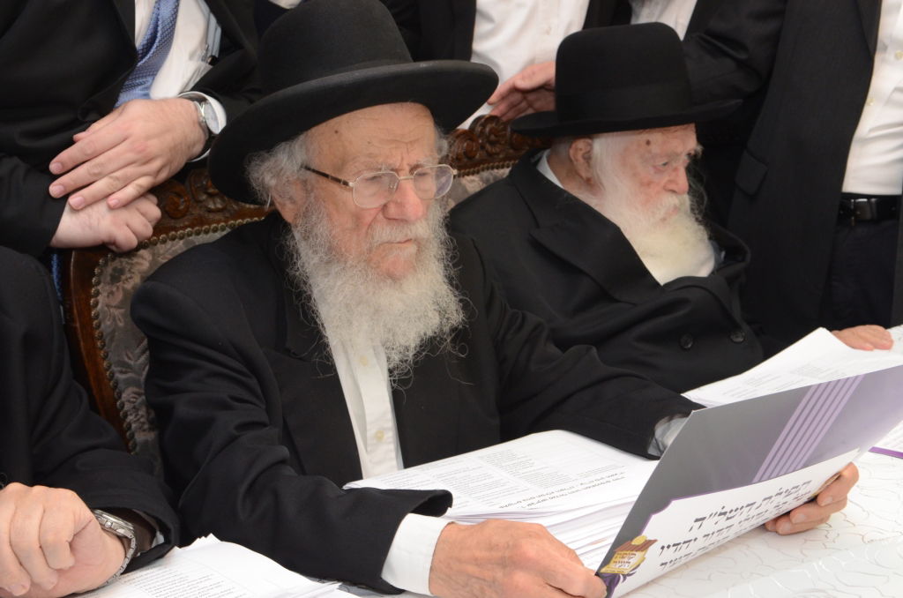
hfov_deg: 35.1
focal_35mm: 57
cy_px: 299
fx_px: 1427
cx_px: 452
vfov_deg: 23.7
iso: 1250
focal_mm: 38
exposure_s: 1/60
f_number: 7.1
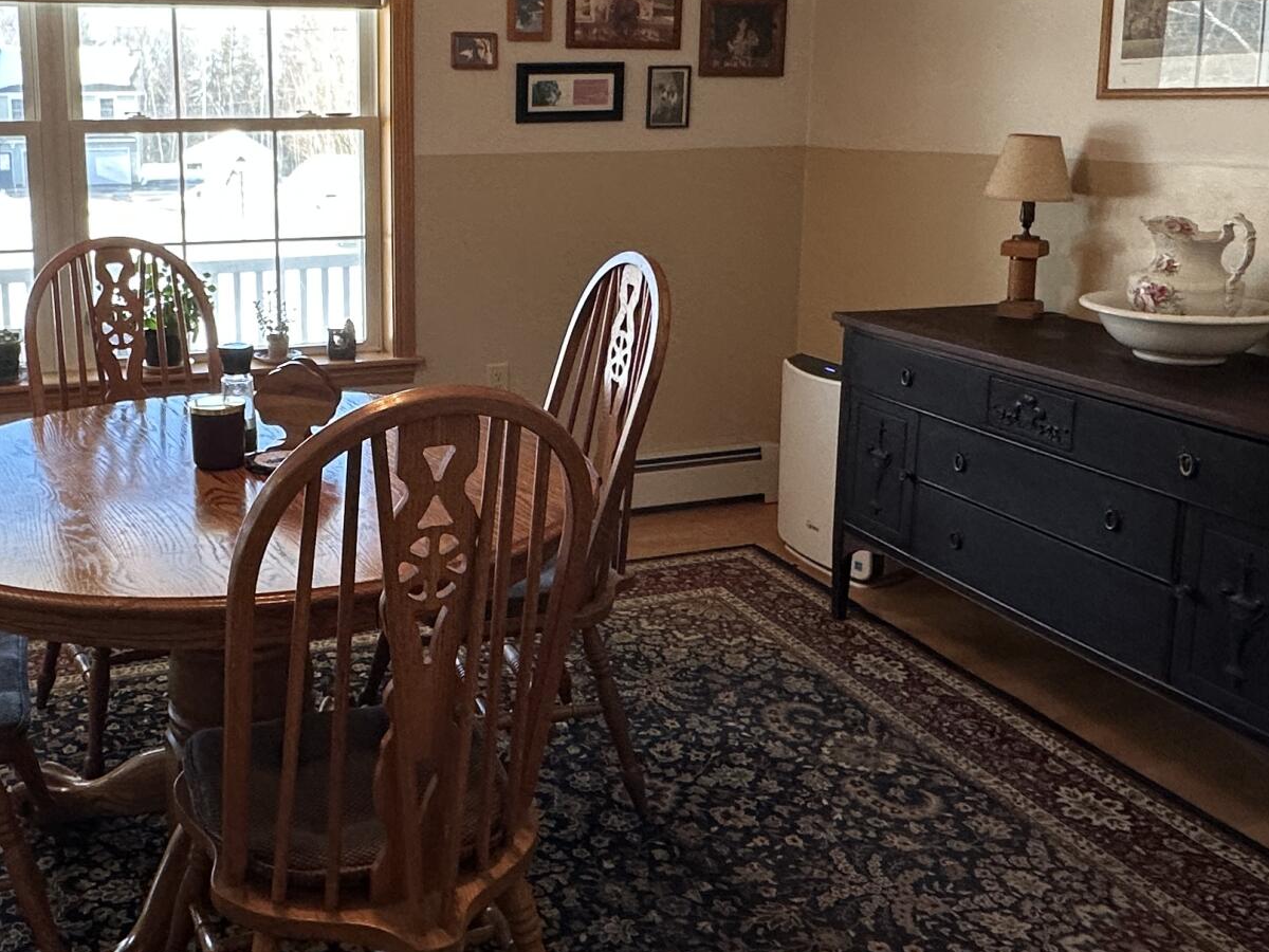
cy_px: 329
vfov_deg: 40.3
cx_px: 418
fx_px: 1283
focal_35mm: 35
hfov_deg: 51.6
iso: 160
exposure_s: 1/120
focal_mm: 2.22
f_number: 2.2
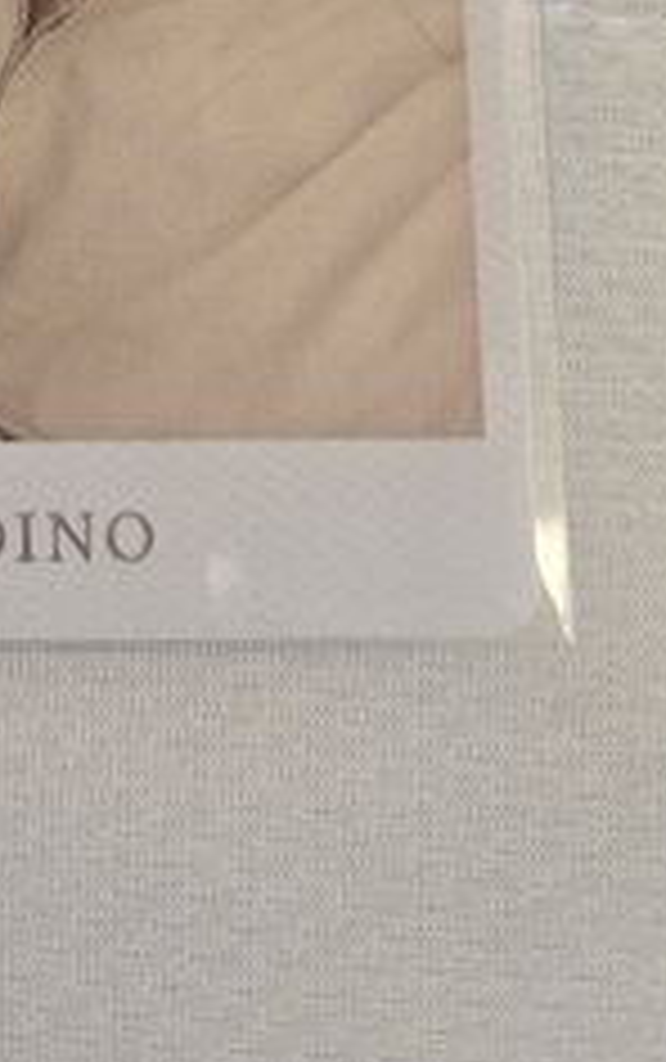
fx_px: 1593
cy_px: -83
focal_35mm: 55
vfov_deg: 32.7
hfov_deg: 22.9
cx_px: 50
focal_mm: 5.4
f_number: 1.8
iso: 500
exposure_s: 1/120
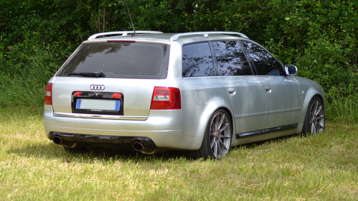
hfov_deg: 19.3
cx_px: 179
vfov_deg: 10.9
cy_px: 88
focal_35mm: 111
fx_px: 1054
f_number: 5.6
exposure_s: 1/500
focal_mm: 70
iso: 200
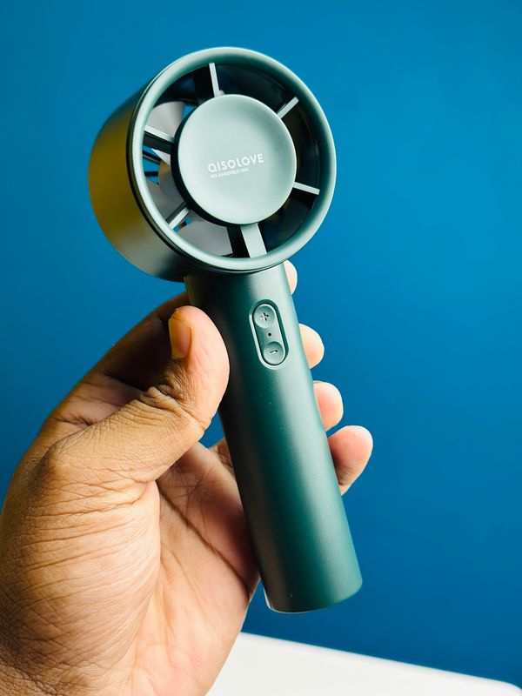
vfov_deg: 39.7
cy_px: 348
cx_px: 261
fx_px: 965
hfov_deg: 30.3
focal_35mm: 48
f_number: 1.78
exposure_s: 1/50
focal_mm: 6.86
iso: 160
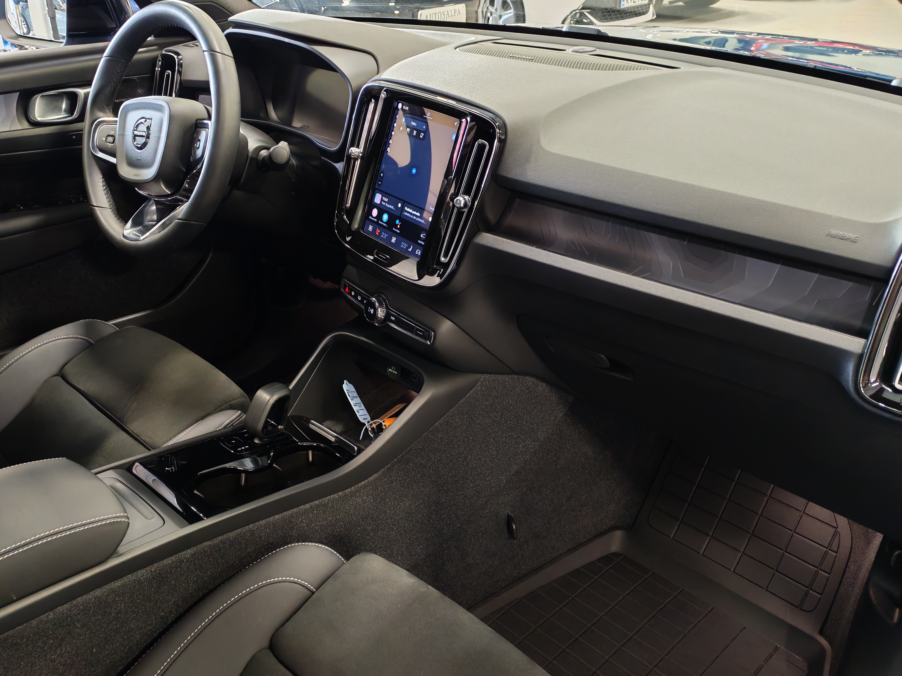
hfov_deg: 55.4
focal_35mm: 33
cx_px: 451
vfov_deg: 42.9
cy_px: 338
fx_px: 860
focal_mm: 6.12
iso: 1462
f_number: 1.9
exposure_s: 1/50
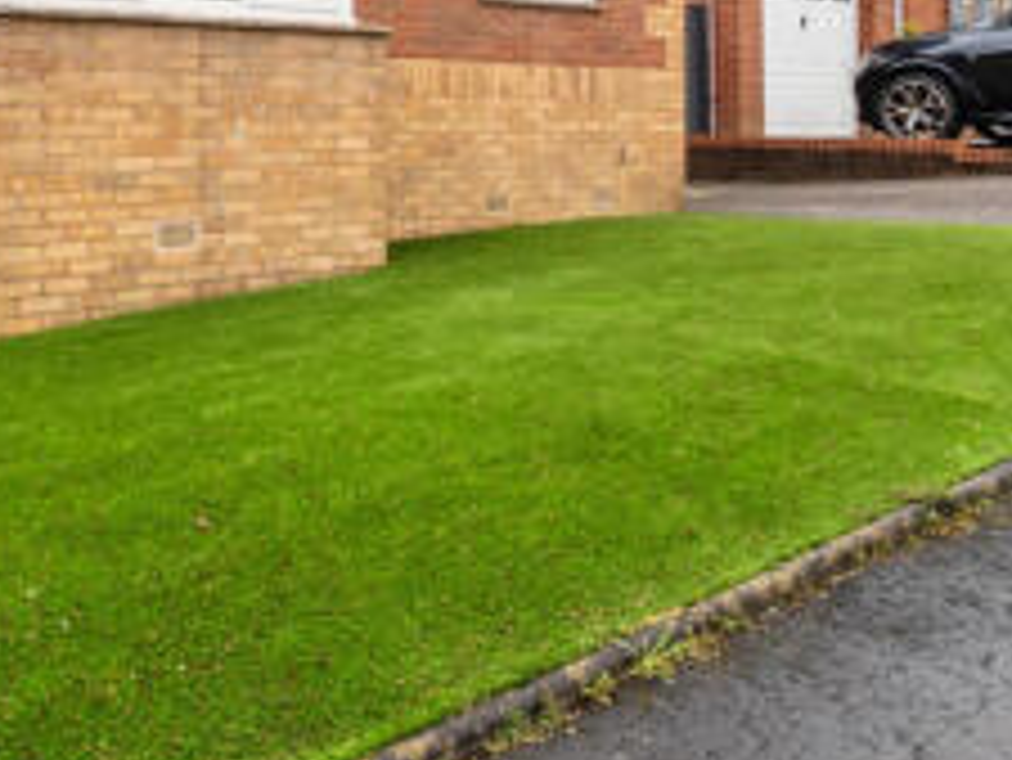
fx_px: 1229
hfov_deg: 43.0
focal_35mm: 42
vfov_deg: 32.7
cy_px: 79
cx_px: 220
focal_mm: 15
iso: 200
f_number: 9
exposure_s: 1/2
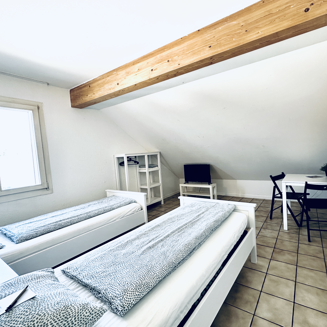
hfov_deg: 83.0
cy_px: 162
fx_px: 182
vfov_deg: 84.0
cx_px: 195
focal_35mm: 17
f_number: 2.2
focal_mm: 2.22
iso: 200
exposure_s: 1/100
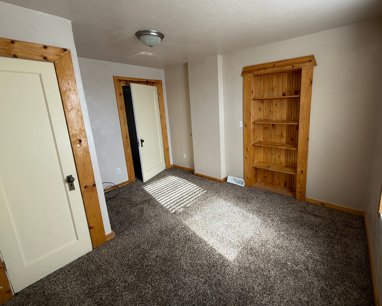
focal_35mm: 16
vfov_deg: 80.3
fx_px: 181
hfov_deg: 92.6
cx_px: 216
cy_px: 142
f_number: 2.2
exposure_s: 1/105
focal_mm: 2.22
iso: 40
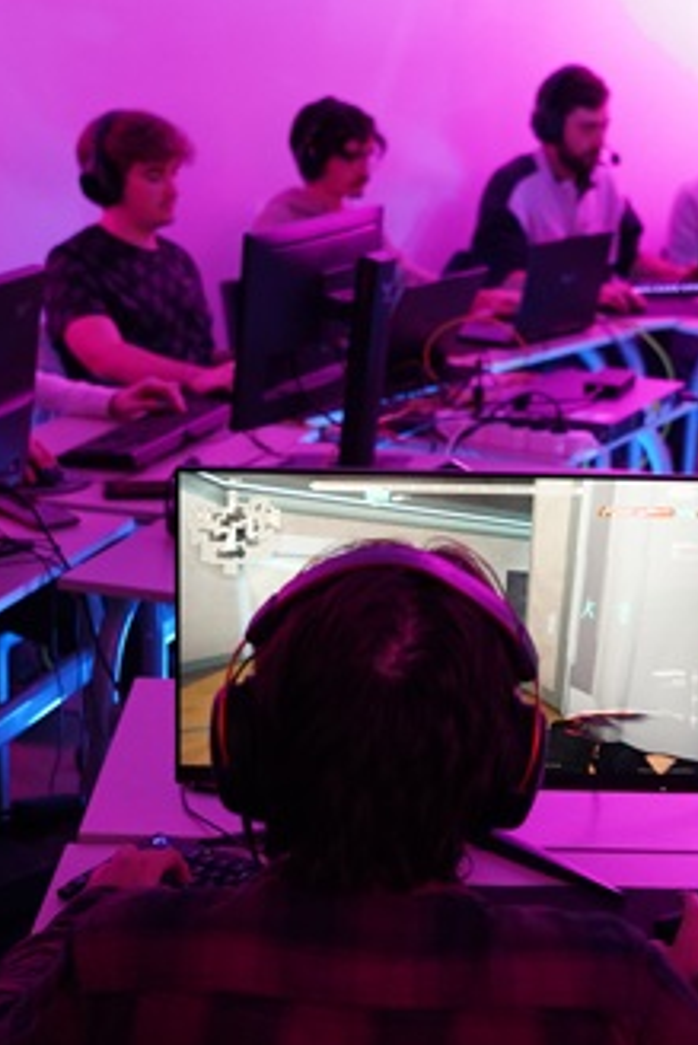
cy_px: 521
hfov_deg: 20.3
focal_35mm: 67
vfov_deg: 30.1
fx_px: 1946
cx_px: 424
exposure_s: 1/160
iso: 5000
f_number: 4
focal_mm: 44
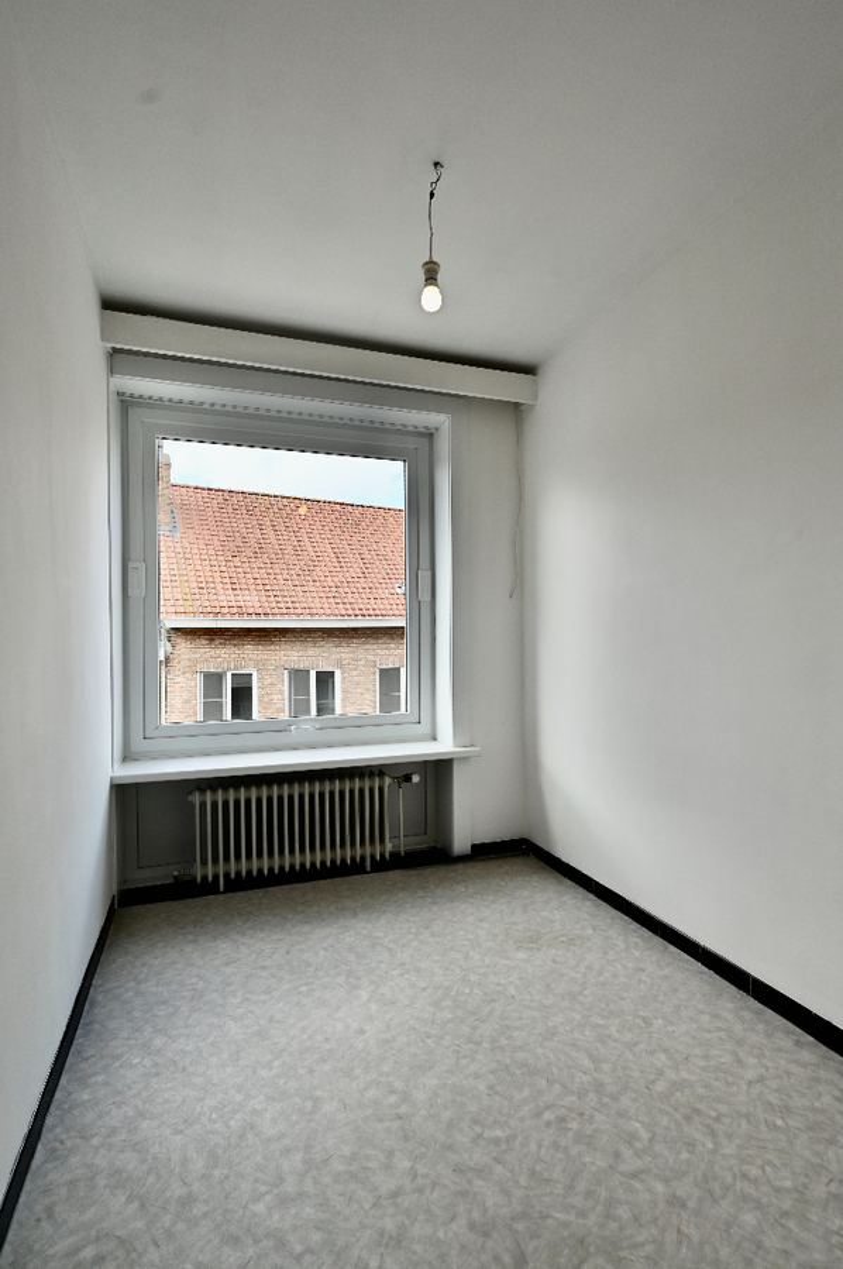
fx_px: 563
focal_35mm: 16
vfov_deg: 96.8
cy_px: 634
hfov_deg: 73.6
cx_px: 422
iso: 200
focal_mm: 16
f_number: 5.6
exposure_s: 1/250
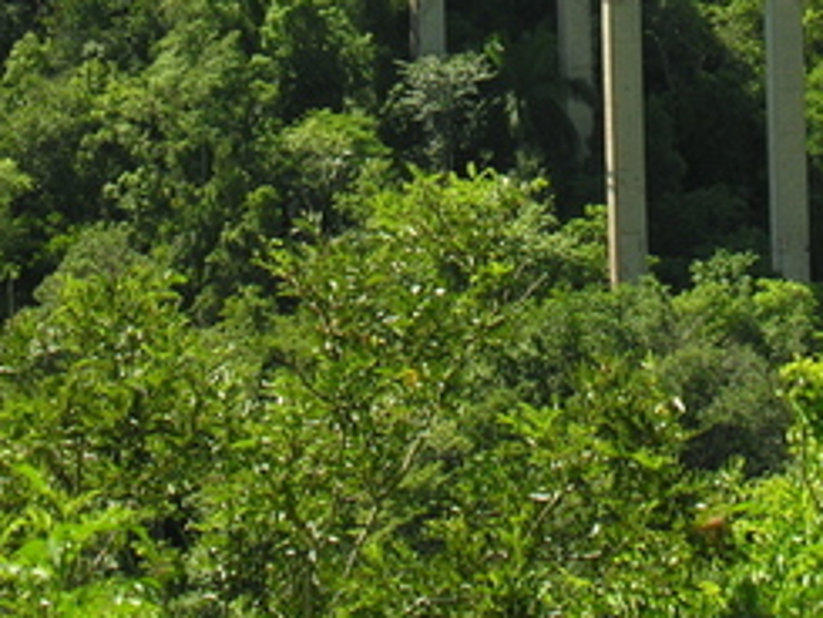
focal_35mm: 203
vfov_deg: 7.3
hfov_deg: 9.7
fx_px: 4829
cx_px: 618
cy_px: -156
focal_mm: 18
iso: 50
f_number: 5.9
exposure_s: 1/140
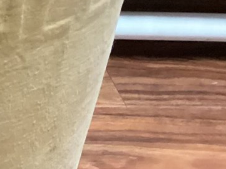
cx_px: -194
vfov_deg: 11.4
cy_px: 60
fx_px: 849
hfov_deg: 13.5
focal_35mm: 130
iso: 640
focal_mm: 3.3
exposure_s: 1/24
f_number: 2.4
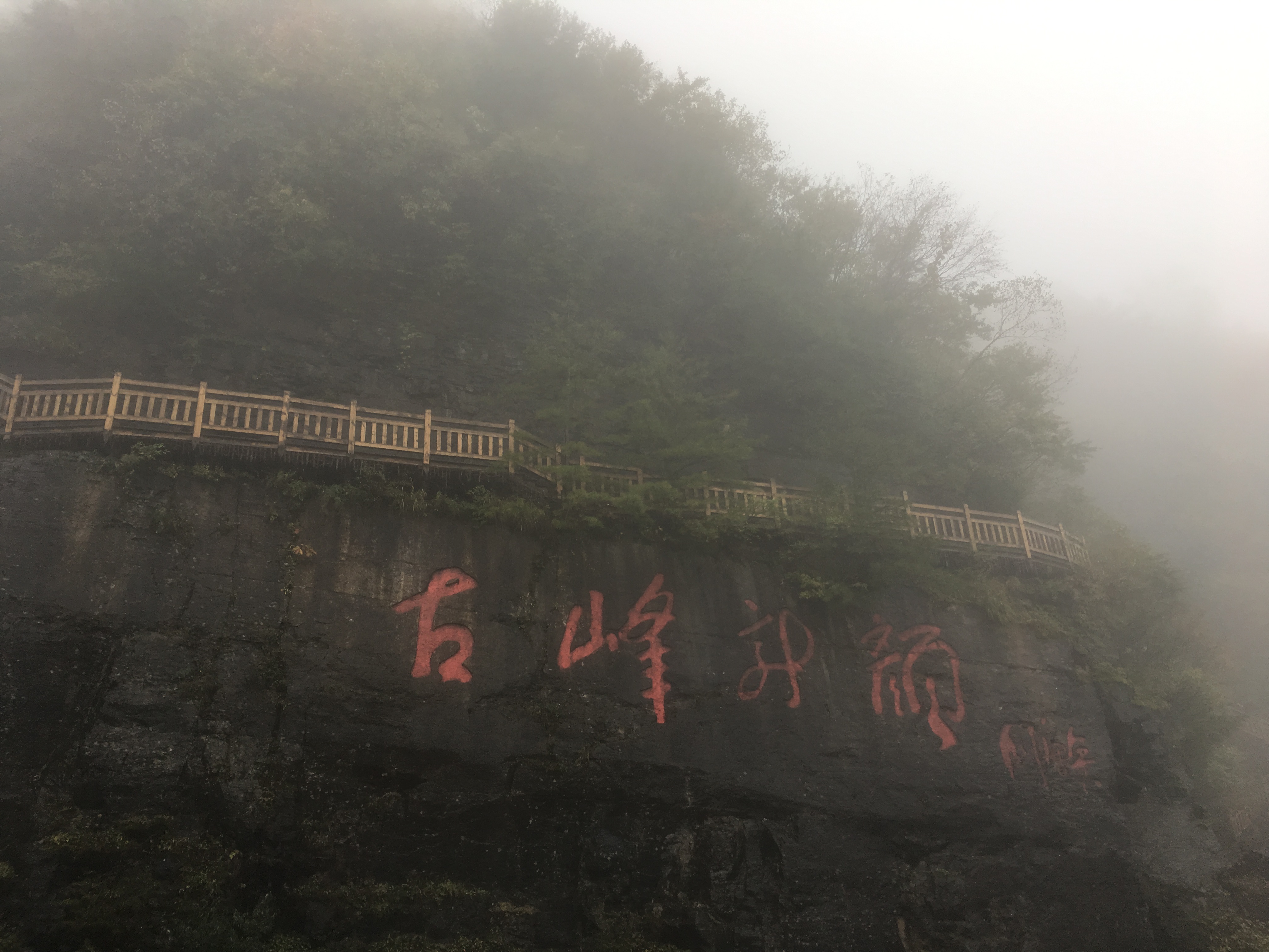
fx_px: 1063
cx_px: 634
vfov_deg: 48.2
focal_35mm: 29
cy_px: 476
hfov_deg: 61.7
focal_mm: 4.15
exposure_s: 1/102
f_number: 2.2
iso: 25
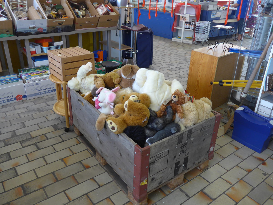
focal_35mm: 29
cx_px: 136
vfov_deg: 48.2
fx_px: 229
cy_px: 102
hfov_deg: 61.7
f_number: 2
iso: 160
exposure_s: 1/60
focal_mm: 6
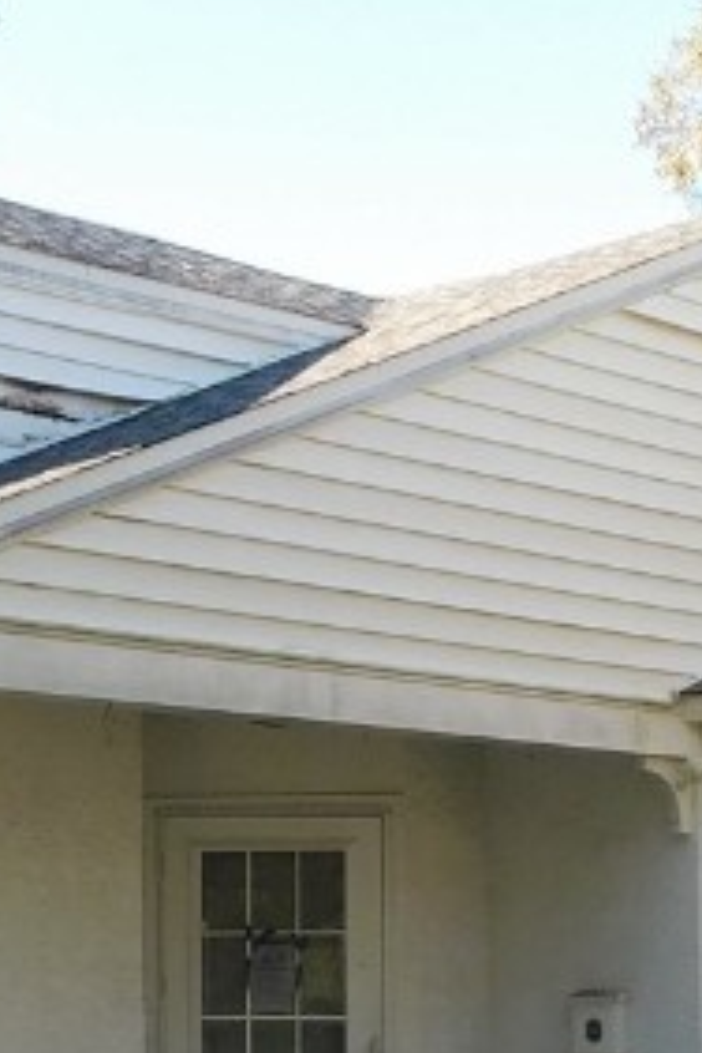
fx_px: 2545
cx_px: 22
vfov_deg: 23.0
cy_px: 851
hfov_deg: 15.5
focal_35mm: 87
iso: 125
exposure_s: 1/320
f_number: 3
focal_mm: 4
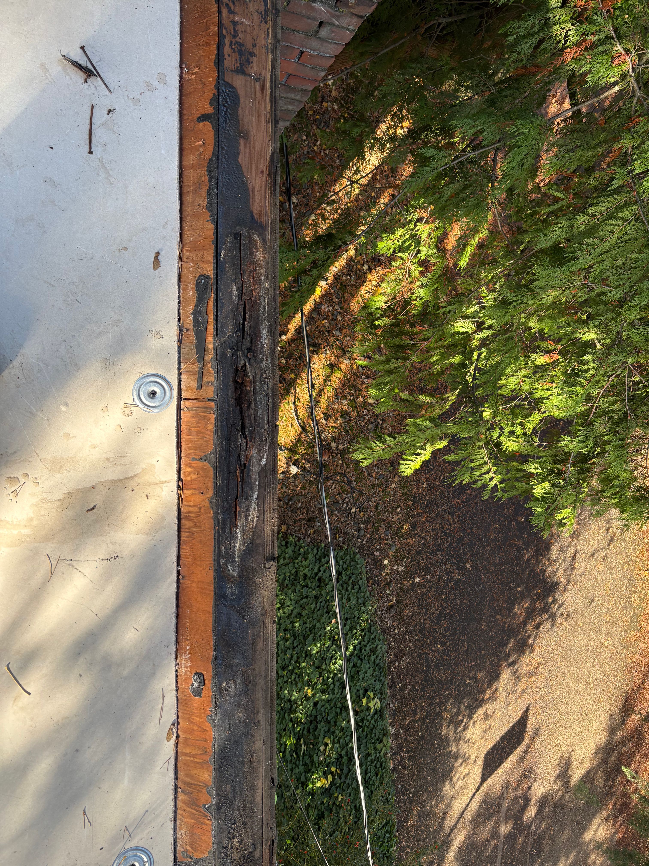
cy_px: 433
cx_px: 324
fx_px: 650
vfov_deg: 67.3
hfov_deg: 53.1
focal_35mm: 26
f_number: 1.6
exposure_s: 1/313
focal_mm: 5.96
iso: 64
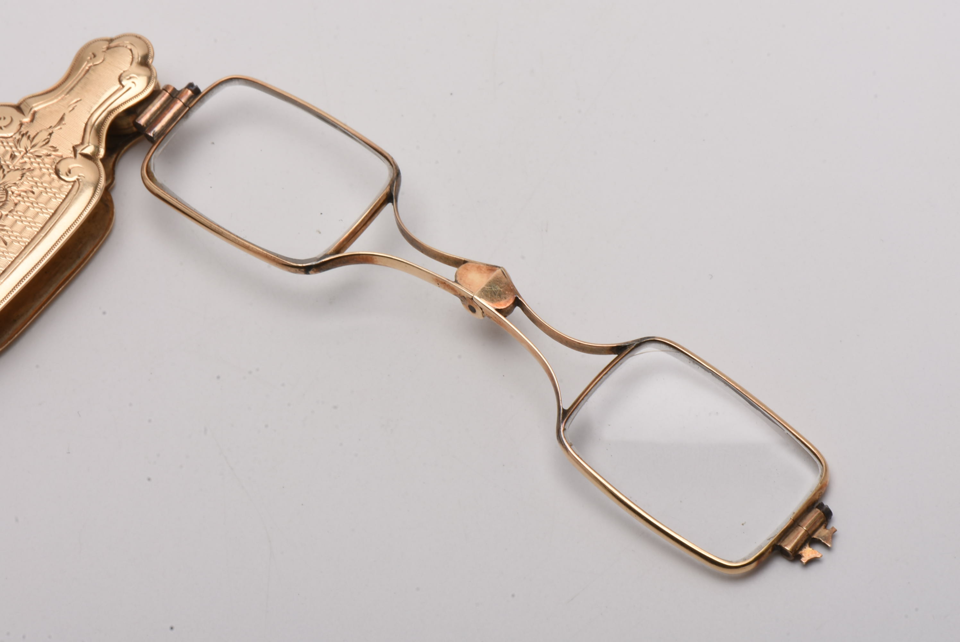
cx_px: 480
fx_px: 3403
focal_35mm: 128
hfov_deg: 16.1
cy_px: 321
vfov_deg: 10.8
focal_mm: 85
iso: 100
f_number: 29
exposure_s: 1/125
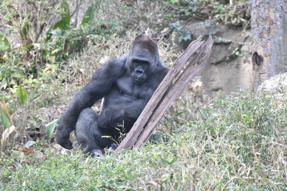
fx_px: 2392
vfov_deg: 4.6
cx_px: 144
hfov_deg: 6.9
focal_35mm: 300
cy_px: 96
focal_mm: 300
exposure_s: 1/640
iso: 3600
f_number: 5.6
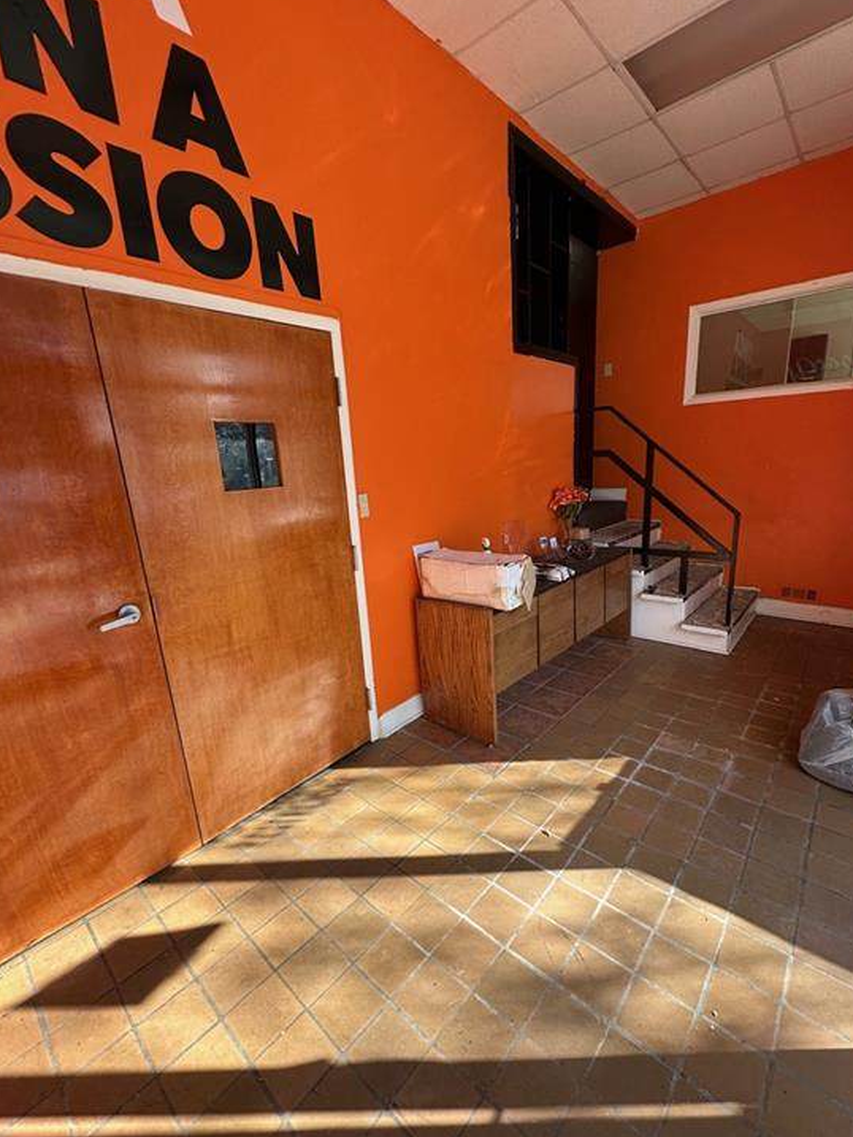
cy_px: 584
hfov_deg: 81.7
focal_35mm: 15
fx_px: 493
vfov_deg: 98.1
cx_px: 444
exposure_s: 1/109
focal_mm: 2.22
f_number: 2.2
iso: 40
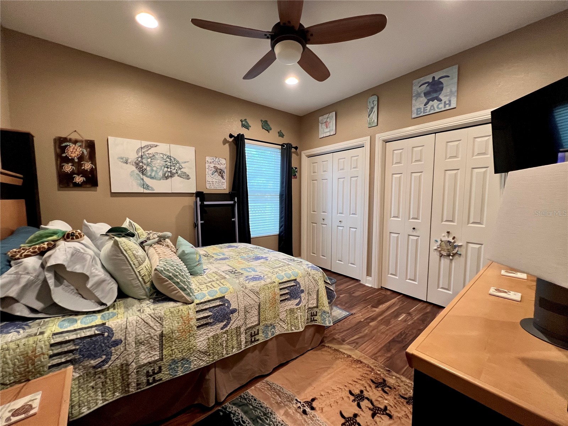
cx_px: 284
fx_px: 213
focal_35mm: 13
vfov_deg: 89.9
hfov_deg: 106.2
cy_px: 213
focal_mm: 1.57
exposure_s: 1/60
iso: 250
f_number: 1.8
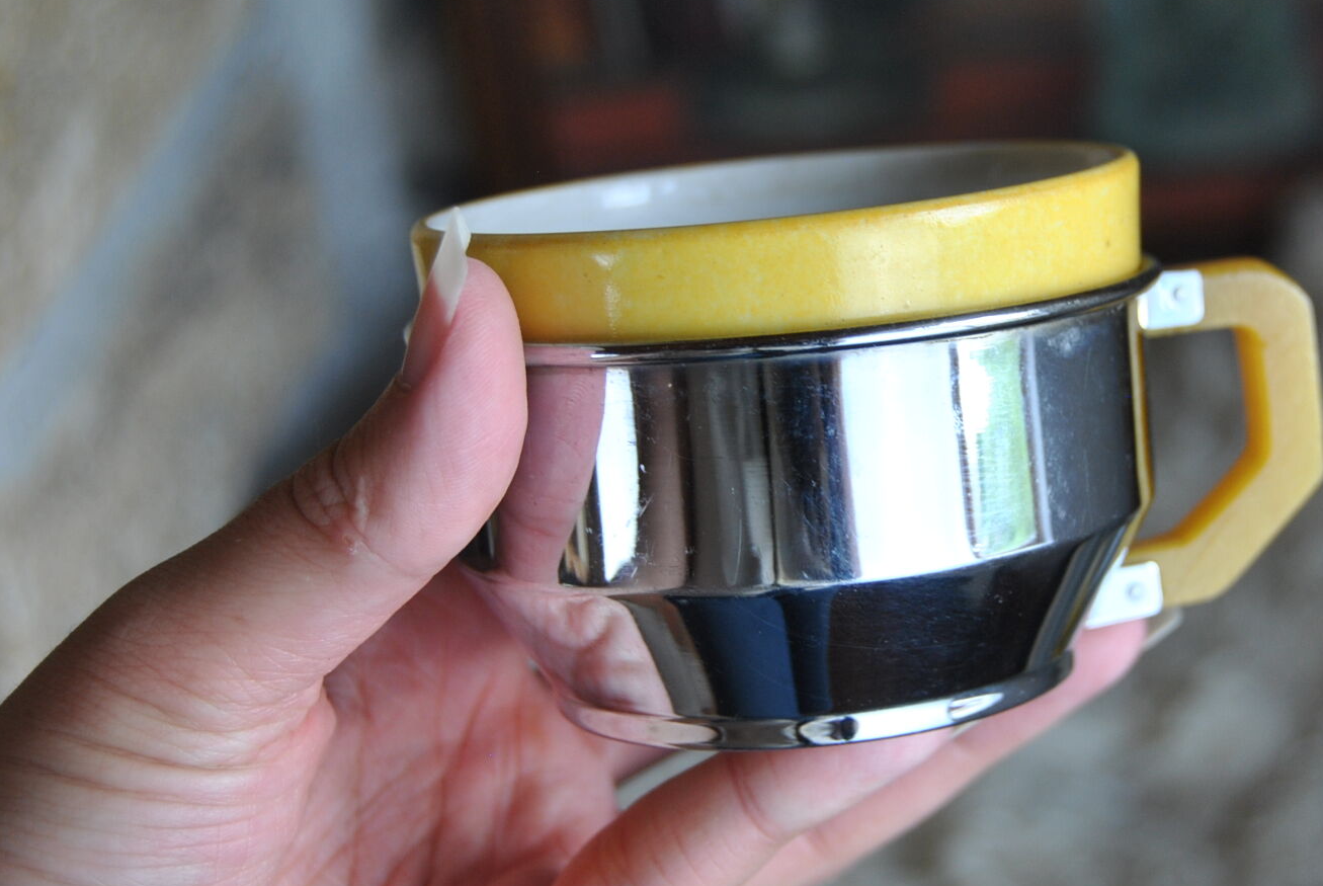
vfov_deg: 17.6
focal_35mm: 78
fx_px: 2860
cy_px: 422
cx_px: 897
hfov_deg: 25.9
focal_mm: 35
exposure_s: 1/50
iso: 200
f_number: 4.5
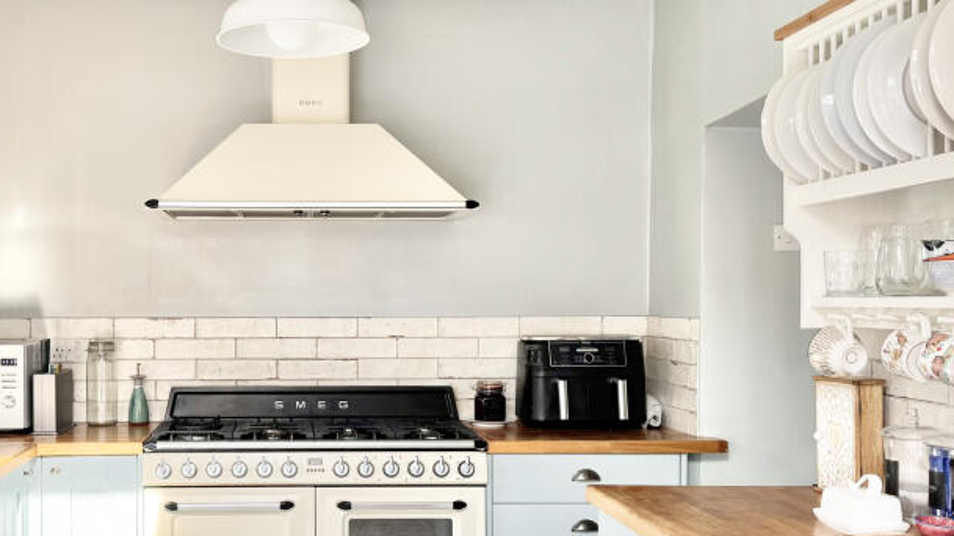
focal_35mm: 44
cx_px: 309
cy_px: 339
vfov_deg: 27.0
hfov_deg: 45.6
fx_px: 1113
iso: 80
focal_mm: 6.76
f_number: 1.78
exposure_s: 1/121
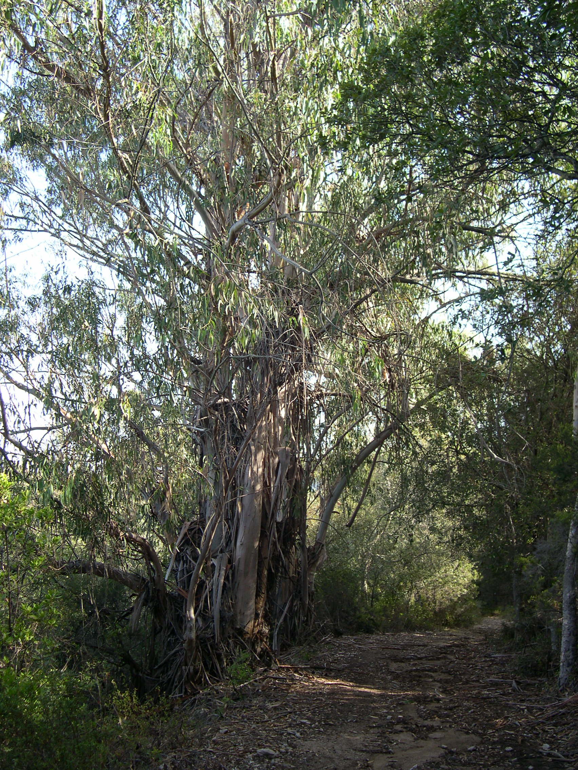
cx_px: 289
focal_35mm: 38
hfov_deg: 37.7
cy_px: 385
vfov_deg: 49.0
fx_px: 846
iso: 100
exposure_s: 1/150
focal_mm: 8
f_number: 2.8
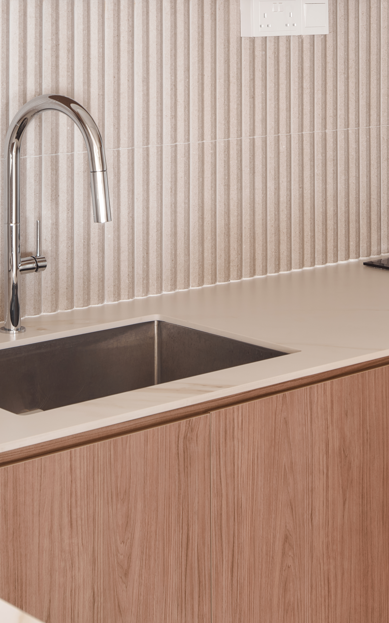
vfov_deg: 47.1
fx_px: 696
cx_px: 150
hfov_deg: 31.1
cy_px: 187
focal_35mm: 41
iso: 100
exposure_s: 6
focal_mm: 24
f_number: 8
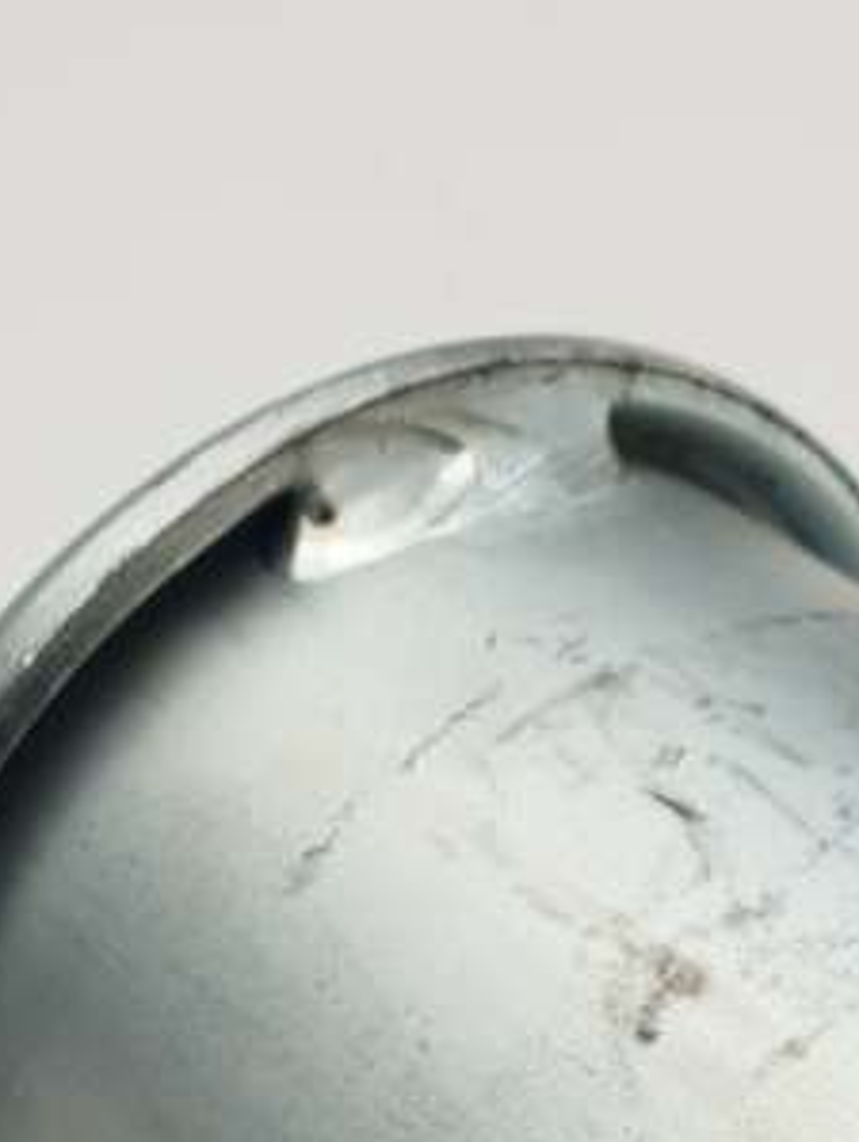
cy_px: 1877
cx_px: 975
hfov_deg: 13.8
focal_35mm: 105
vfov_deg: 16.5
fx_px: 3467
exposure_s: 1/313
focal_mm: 4.3
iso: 50
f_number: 2.4
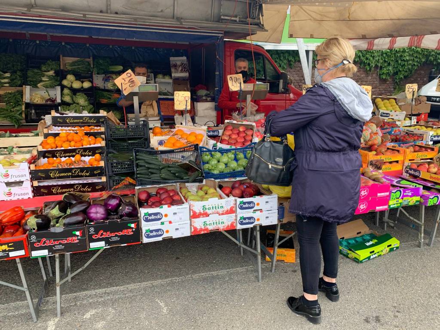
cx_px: 220
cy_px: 165
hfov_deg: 67.3
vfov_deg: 53.1
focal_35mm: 26
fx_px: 330
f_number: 1.8
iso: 25
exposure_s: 1/122
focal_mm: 4.25
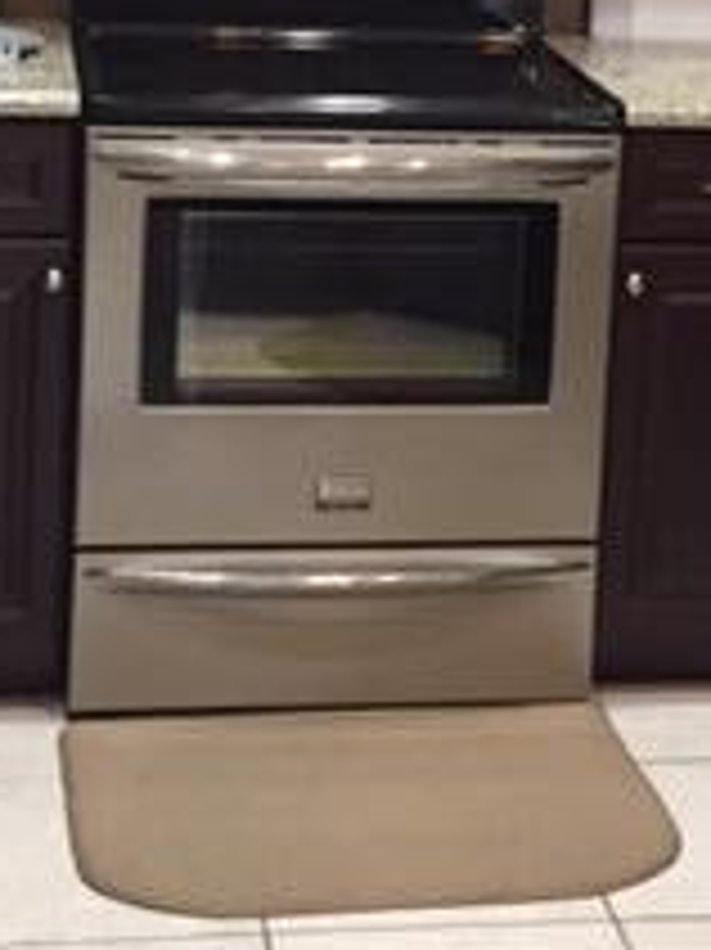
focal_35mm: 88
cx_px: 405
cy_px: 54
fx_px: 2412
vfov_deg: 21.6
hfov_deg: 16.8
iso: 250
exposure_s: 1/30
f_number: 2.2
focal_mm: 4.15
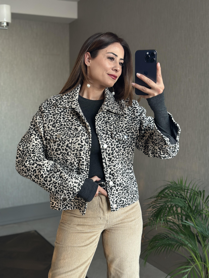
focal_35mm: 48
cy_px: 139
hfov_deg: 30.3
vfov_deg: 39.7
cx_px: 104
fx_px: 386
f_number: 1.78
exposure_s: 1/60
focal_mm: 6.86
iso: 250
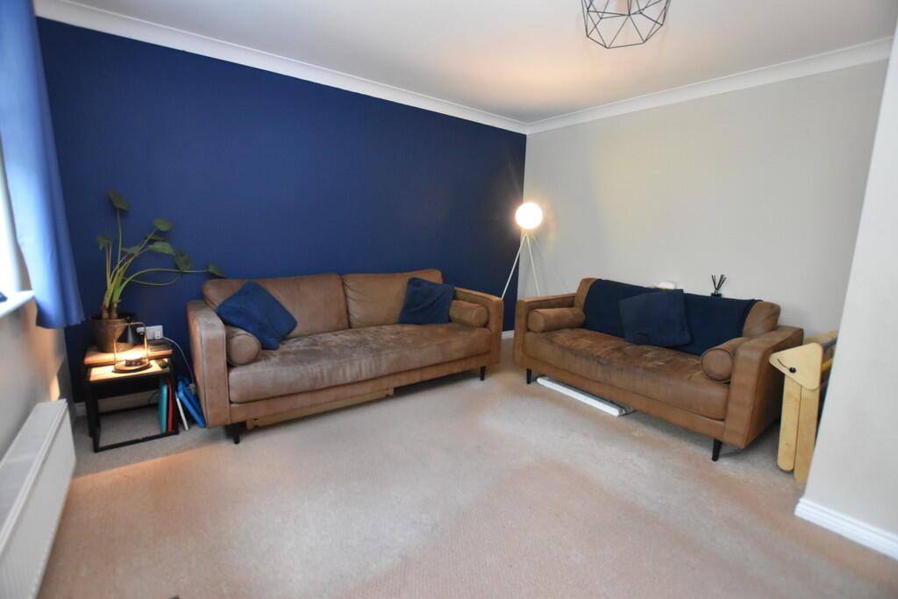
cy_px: 300
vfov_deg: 77.3
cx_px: 449
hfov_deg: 100.4
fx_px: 374
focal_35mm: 15
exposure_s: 1/125
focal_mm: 10
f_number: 3.5
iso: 2800
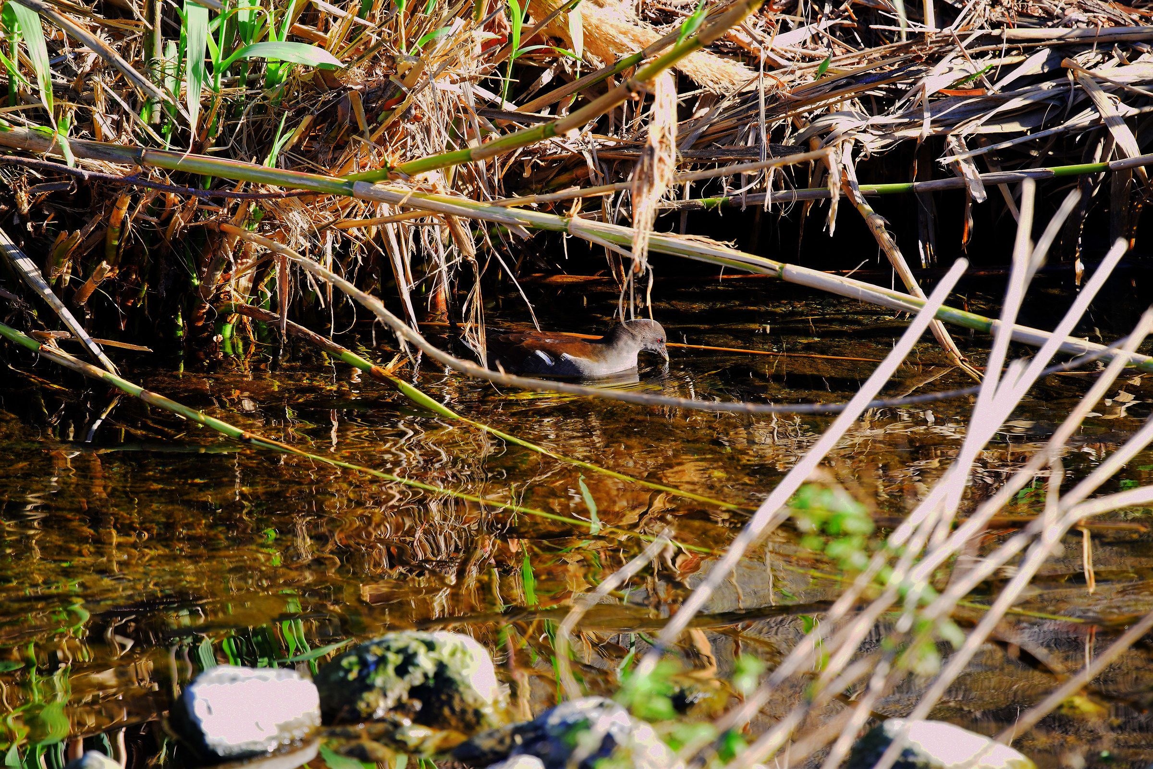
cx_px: 576
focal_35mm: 450
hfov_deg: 4.6
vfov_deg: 3.1
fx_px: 14411
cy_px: 384
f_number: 5
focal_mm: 300
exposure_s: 1/250
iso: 320
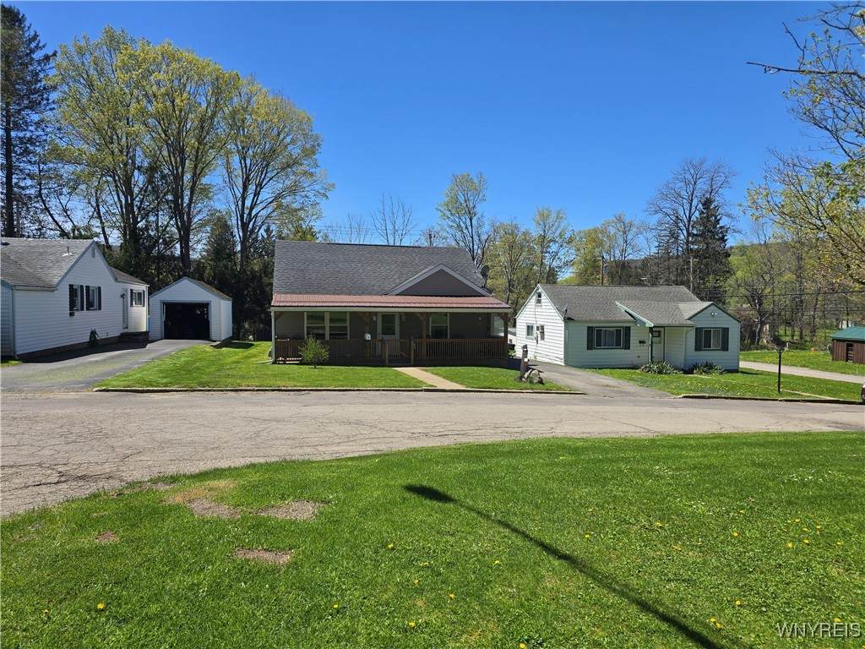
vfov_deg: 58.9
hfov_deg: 73.9
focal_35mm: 23
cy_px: 324
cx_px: 432
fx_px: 575
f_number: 1.7
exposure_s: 1/834
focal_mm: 6.3
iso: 12
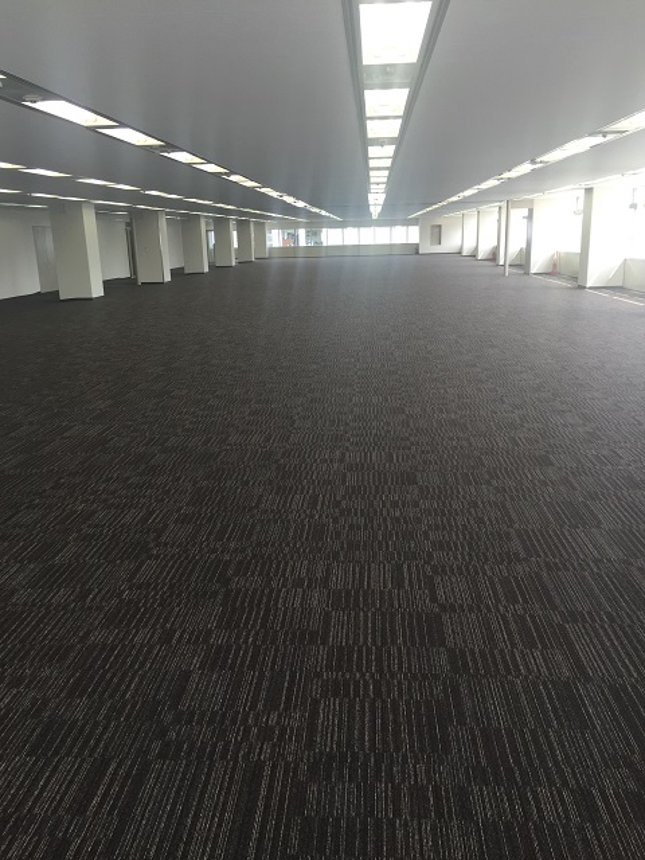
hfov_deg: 48.2
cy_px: 430
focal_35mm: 29
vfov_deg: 61.7
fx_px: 720
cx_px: 322
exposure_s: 1/60
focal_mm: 4.15
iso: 32
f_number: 2.2
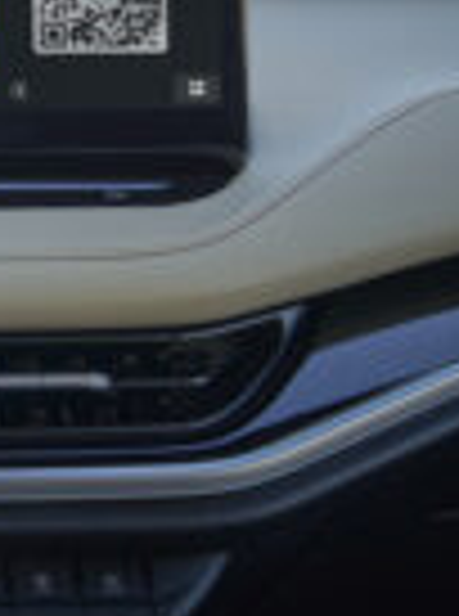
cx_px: -479
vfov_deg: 17.3
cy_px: 29
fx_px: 1989
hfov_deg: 11.7
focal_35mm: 112
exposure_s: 1/200
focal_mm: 35
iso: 100
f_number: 2.8
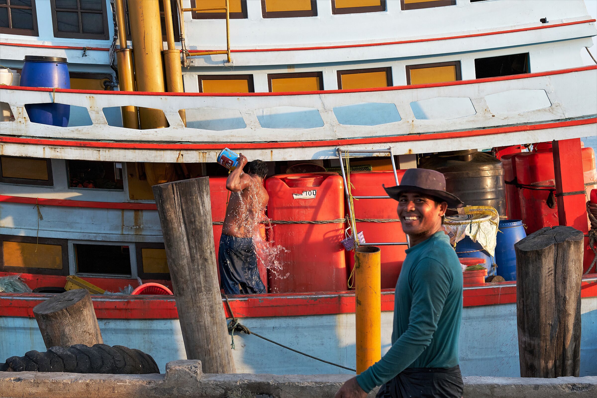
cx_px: 298
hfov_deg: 37.5
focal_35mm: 53
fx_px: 879
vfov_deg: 25.5
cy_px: 199
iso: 500
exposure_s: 1/500
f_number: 5.6
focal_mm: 35
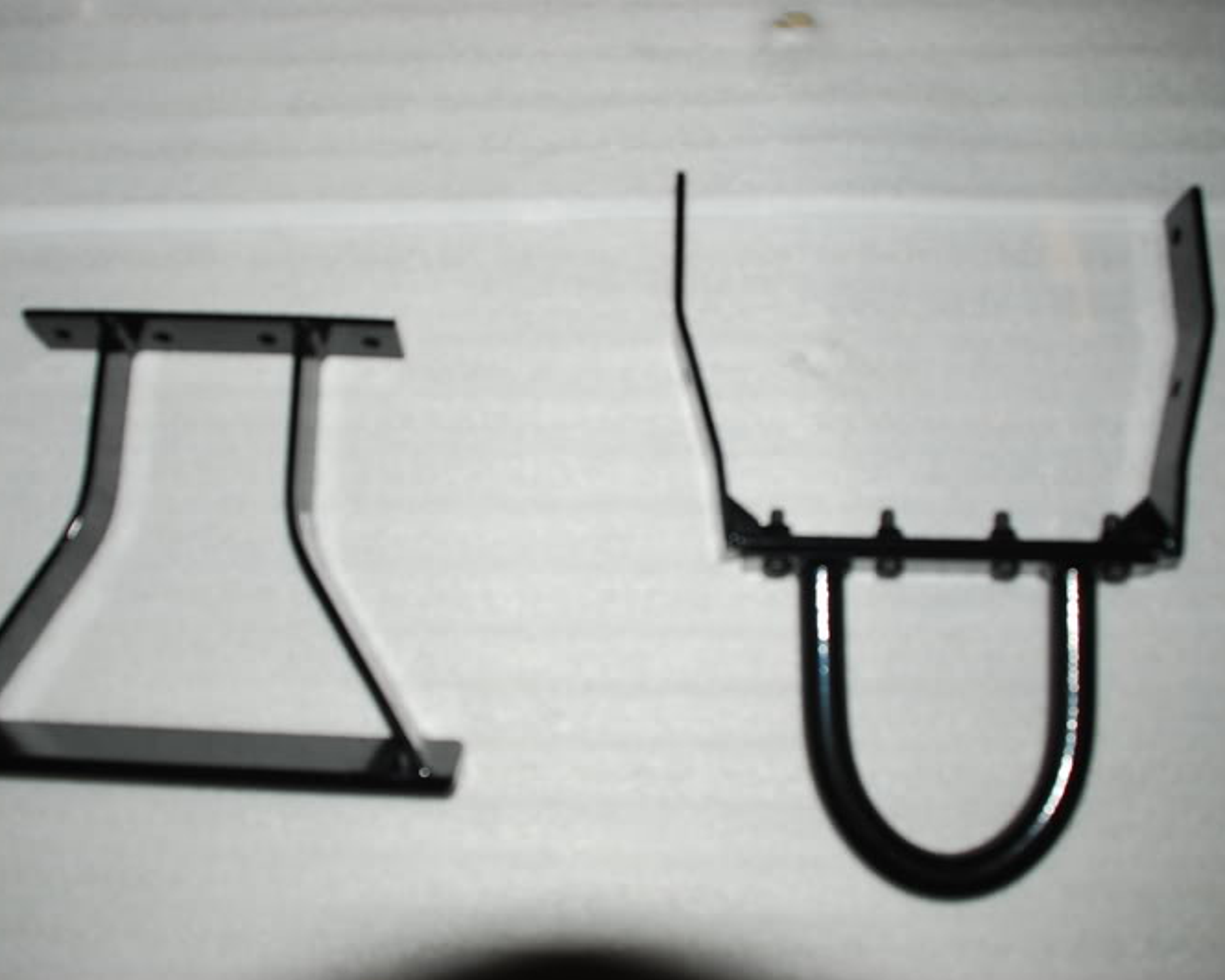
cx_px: 566
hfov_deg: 52.8
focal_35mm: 34
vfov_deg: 43.3
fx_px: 1232
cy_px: 494
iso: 100
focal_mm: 20
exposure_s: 1/60
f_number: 3.8
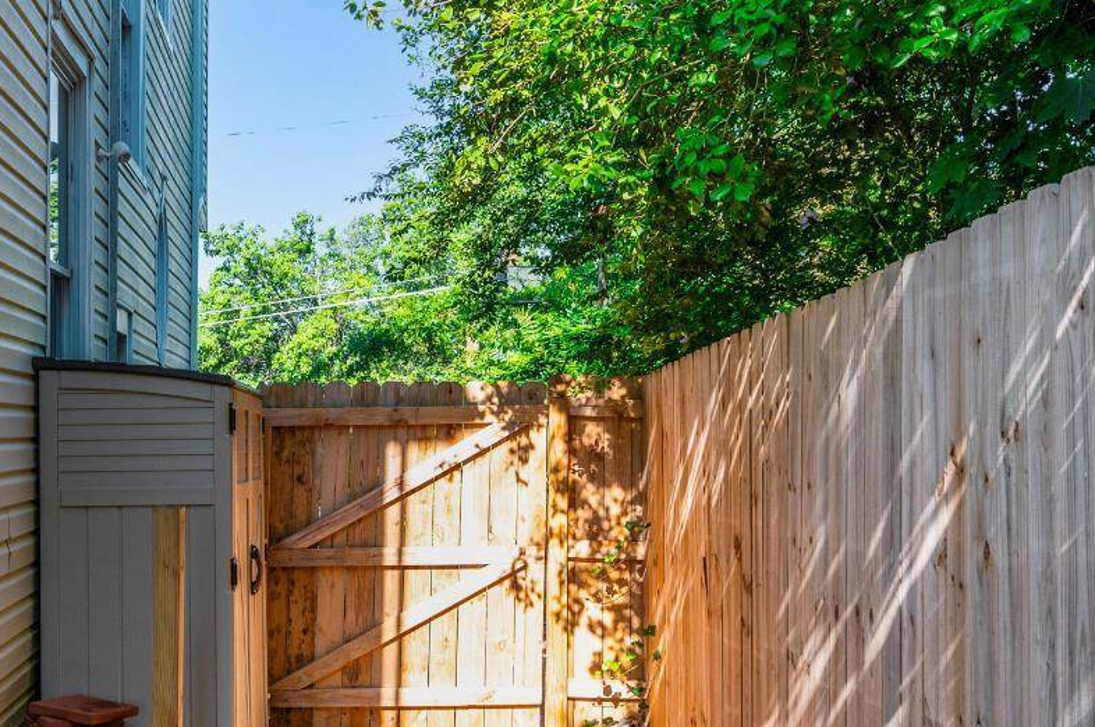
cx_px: 351
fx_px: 1276
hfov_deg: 45.6
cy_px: 416
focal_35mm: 42
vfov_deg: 31.8
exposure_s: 1/1000
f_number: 5.6
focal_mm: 22
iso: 800
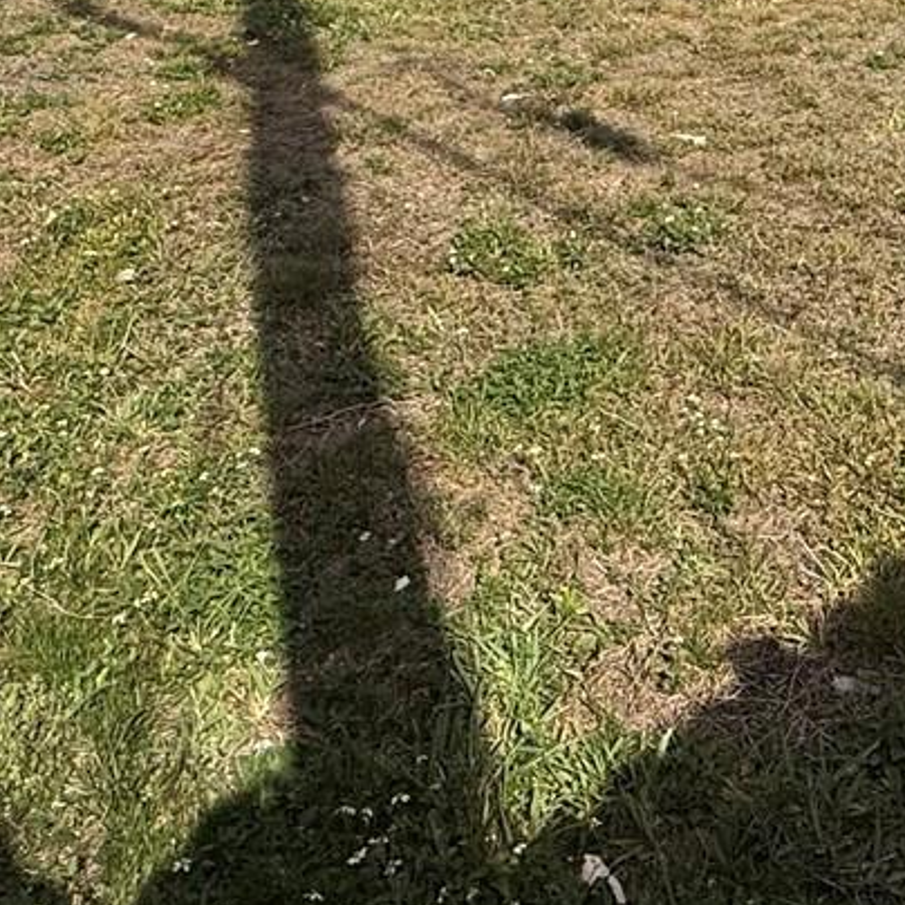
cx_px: 750
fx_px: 1449
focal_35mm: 49
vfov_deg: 29.5
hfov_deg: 33.5
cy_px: -195
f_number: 2.2
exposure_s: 1/6173
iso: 64
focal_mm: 2.22
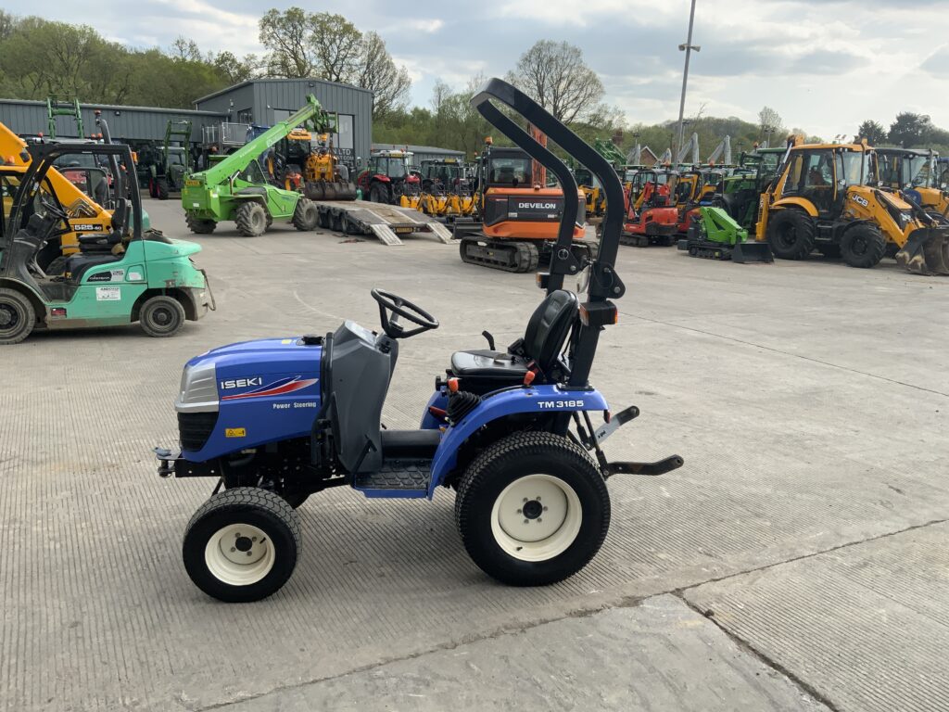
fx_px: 795
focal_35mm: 29
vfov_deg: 48.2
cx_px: 474
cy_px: 356
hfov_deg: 61.7
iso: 16
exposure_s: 1/642
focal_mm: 3
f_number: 1.8
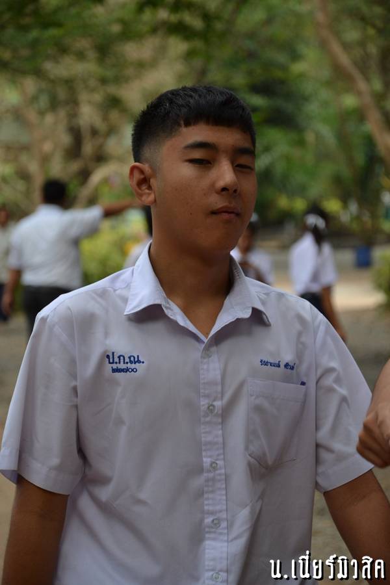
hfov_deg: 8.7
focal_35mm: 158
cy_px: 292
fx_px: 2559
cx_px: 195
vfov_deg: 13.0
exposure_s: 1/500
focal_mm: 105
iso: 640
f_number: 5.6
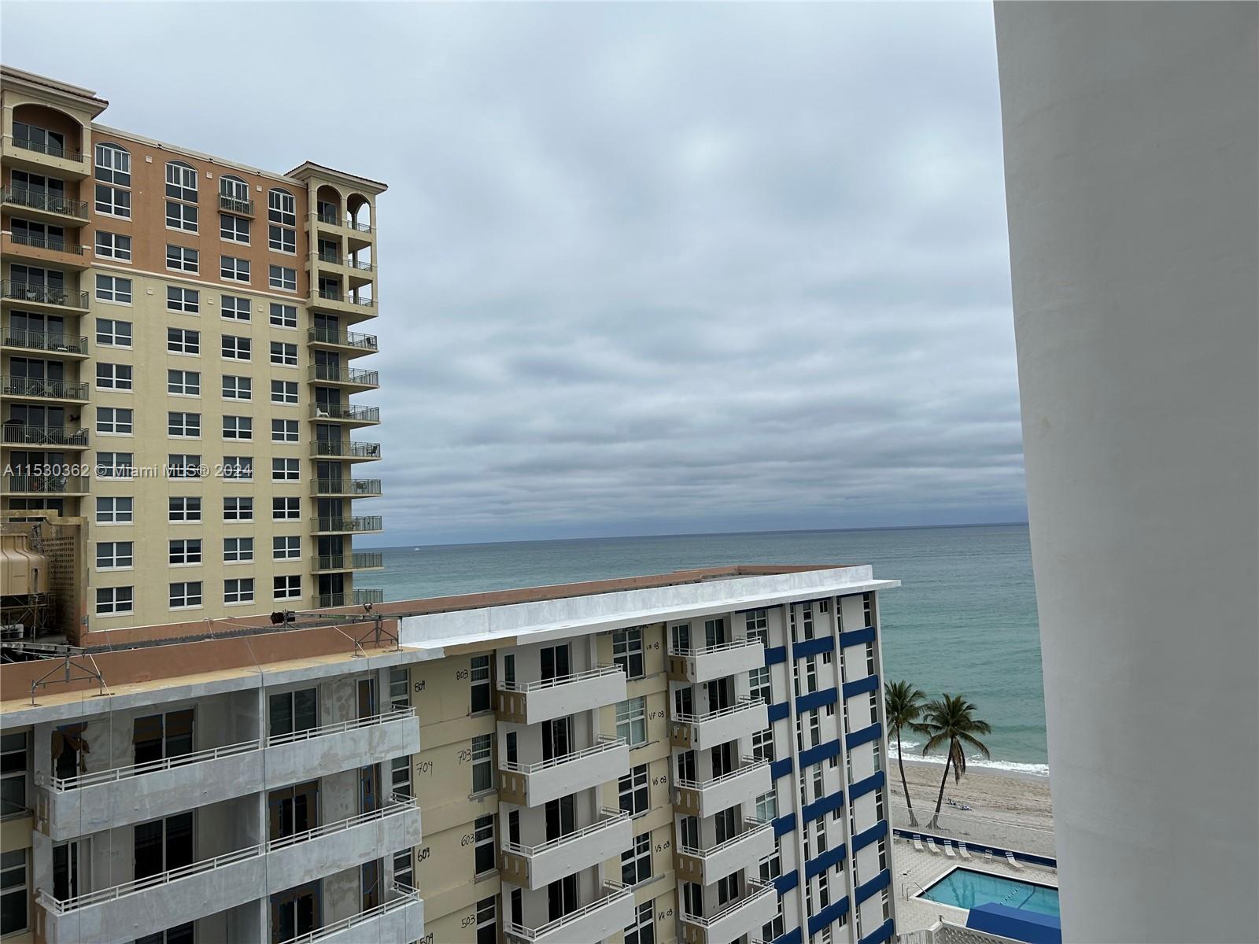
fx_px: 946
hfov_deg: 67.3
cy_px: 472
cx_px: 630
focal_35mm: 26
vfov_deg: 53.1
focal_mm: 5.7
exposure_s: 1/8696
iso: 50
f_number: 1.5
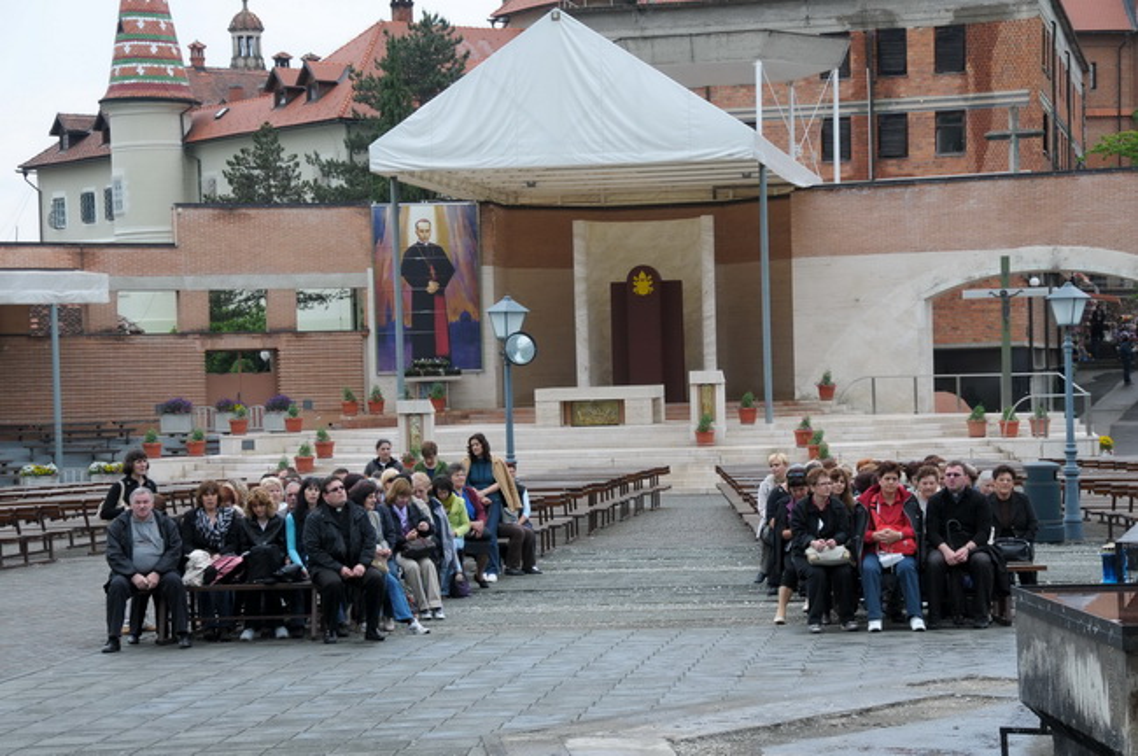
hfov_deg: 22.6
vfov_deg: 15.2
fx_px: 2842
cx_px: 569
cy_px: 378
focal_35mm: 90
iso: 200
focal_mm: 60
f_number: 8
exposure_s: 1/250
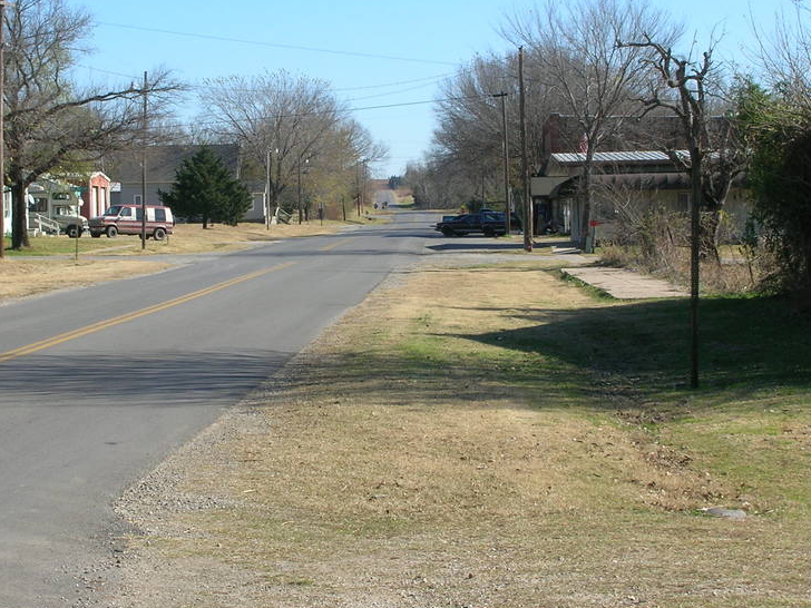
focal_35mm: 94
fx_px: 2202
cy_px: 216
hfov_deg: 20.8
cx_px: 326
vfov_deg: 15.7
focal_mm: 11
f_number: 6.4
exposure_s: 1/170
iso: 50
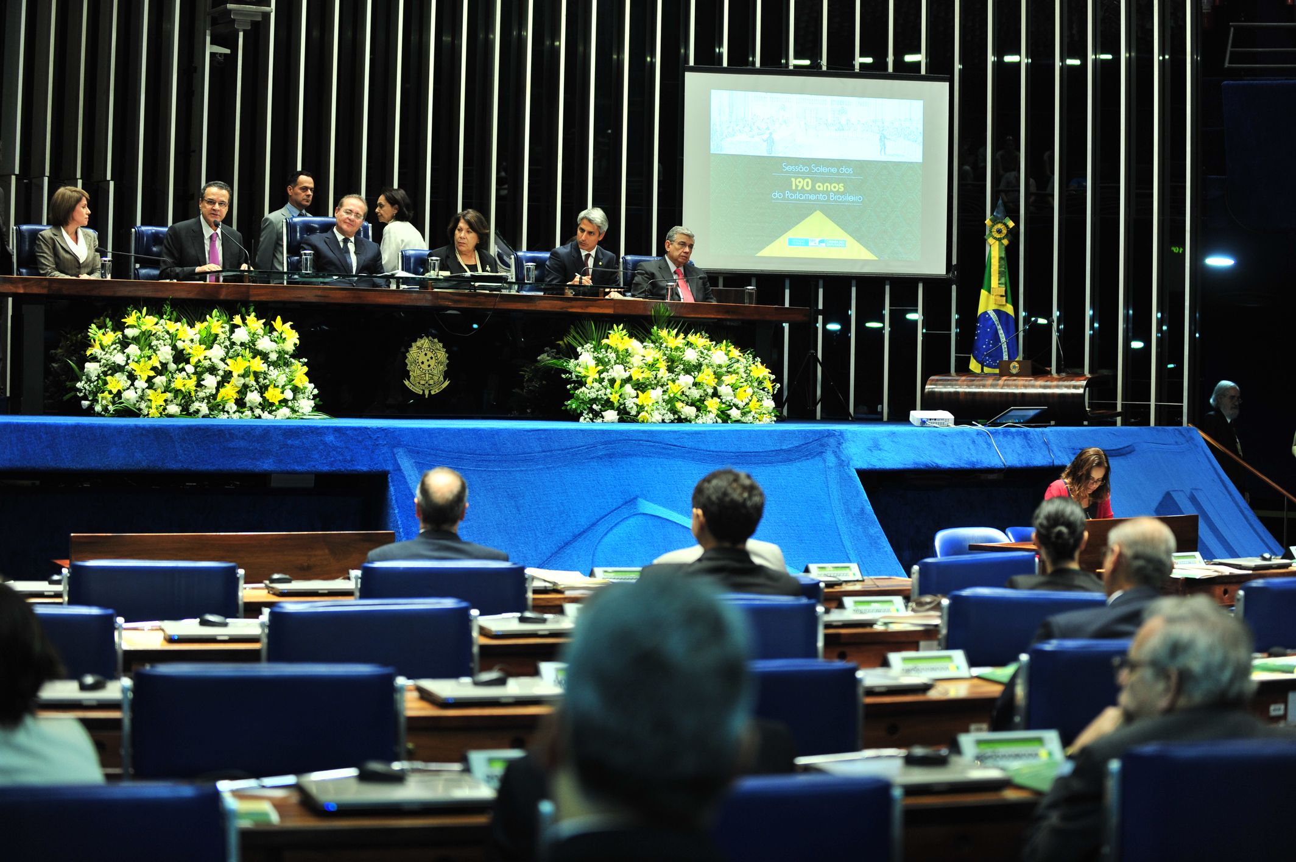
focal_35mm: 70
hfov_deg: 28.9
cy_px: 431
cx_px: 648
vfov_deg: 19.4
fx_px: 2518
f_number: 2.8
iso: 800
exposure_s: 1/80
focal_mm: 70
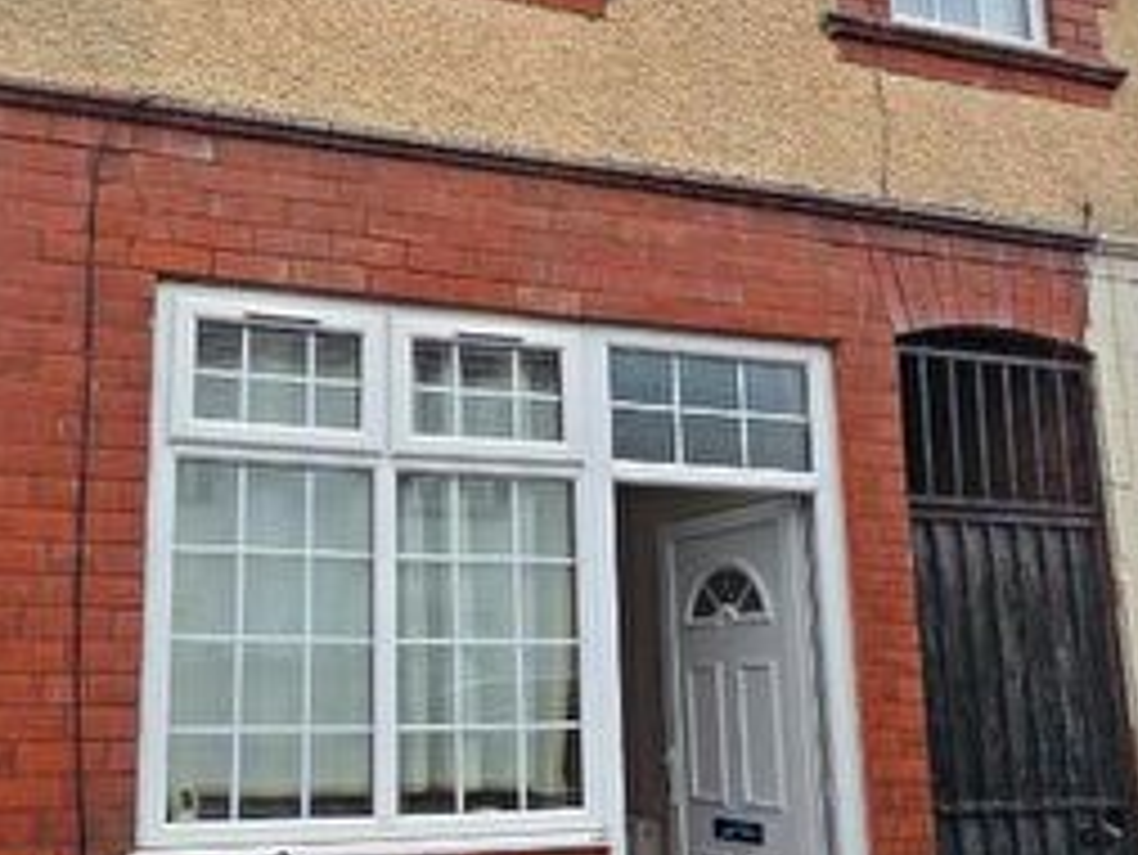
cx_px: 378
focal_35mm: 36
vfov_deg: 39.7
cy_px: 439
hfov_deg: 50.4
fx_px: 1184
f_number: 2.2
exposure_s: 1/201
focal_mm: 2.2
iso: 50
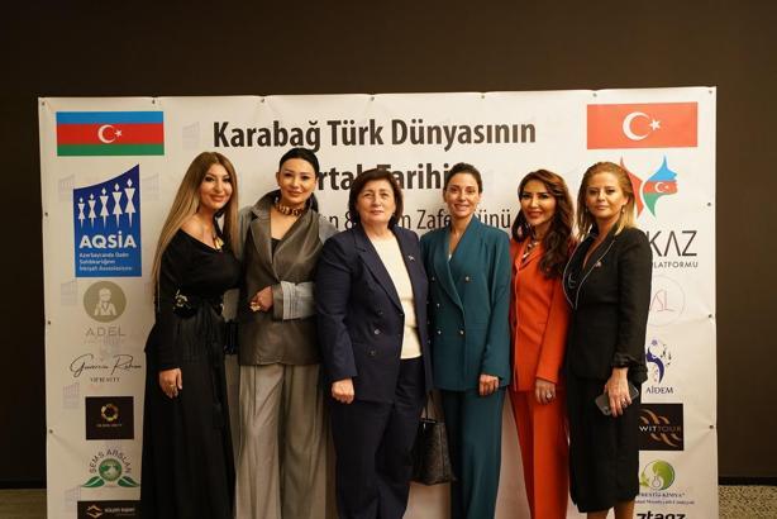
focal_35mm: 52
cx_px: 388
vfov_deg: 26.0
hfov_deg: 38.2
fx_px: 1123
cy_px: 260
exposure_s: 1/160
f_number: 2.8
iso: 1600
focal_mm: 52
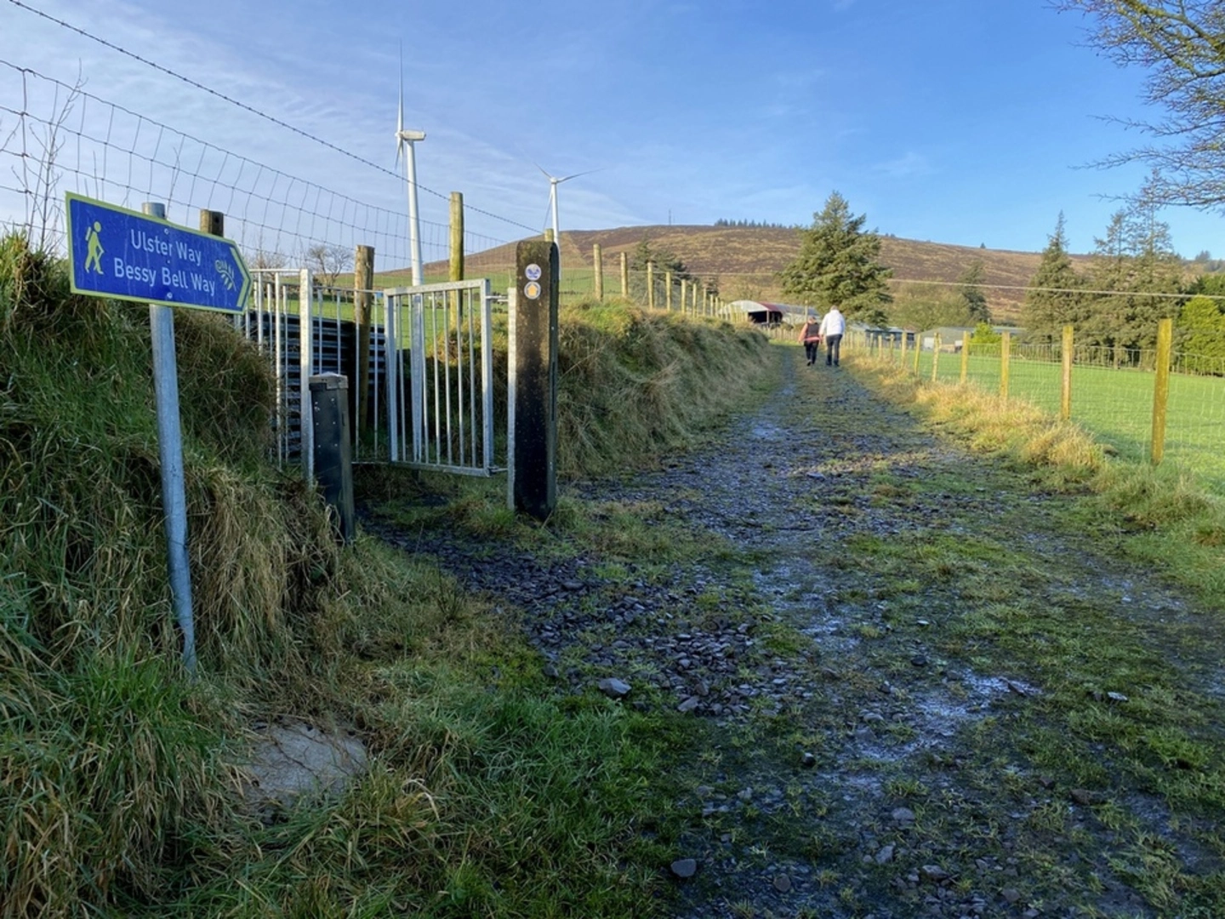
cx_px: 612
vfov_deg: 53.1
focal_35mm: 26
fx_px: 920
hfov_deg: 67.3
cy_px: 460
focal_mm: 4.25
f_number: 1.8
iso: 32
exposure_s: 1/693
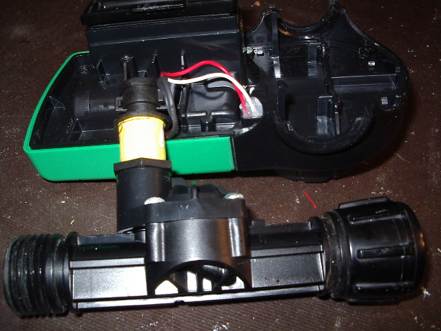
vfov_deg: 37.7
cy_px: 166
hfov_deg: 49.0
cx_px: 220
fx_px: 484
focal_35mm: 38
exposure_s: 1/60
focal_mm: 5.8
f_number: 4.8
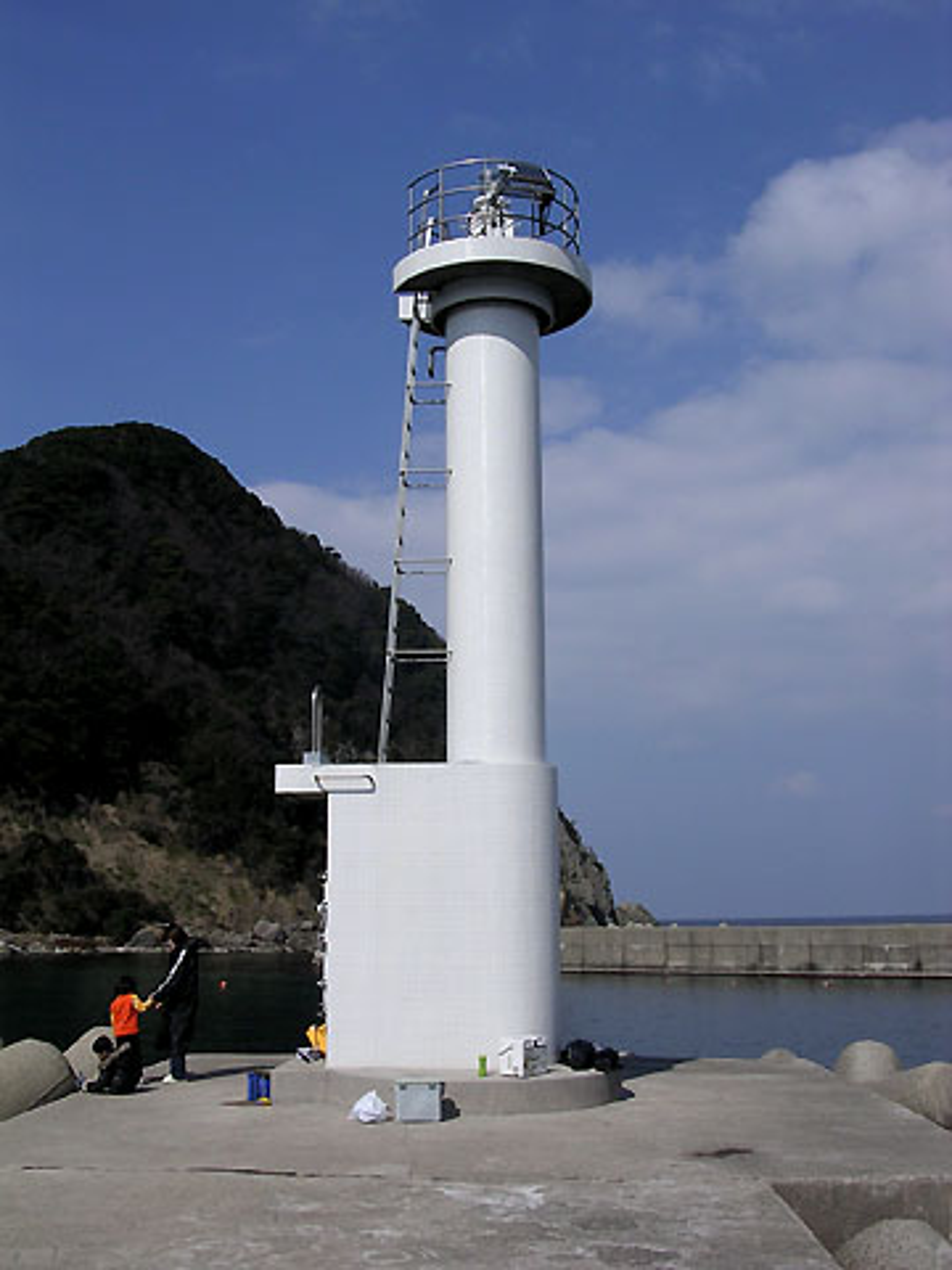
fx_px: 1393
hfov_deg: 37.7
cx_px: 476
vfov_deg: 49.0
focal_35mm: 38
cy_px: 635
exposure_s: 1/652
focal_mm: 5.8
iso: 100
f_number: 5.6
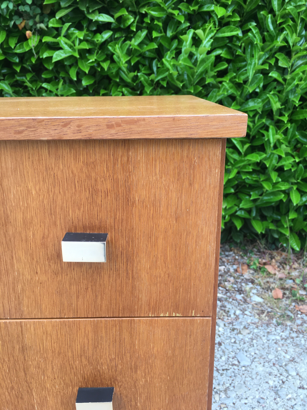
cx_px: 154
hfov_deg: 48.2
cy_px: 205
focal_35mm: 29
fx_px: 343
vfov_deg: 61.7
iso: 32
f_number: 2.2
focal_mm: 4.15
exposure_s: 1/100
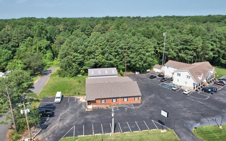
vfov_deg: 47.6
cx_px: 107
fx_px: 160
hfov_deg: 70.4
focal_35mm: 26
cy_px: 69
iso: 200
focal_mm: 8.38
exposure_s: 1/3200
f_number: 2.8
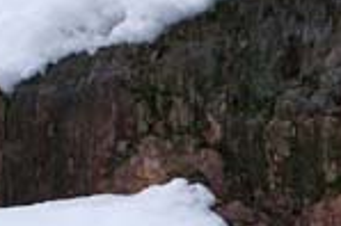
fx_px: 1826
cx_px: 332
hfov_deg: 10.6
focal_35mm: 193
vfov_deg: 7.0
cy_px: 291
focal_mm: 24
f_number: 4.5
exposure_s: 1/40
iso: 100
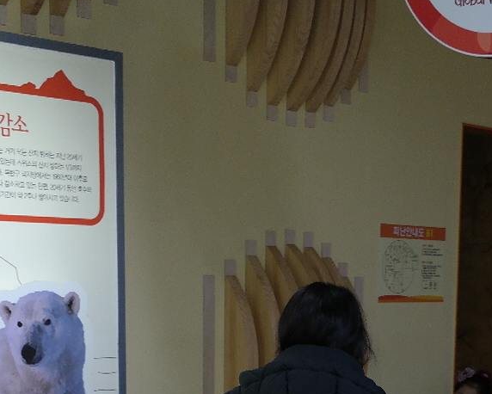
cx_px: 412
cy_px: 474
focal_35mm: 85
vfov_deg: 17.2
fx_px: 1238
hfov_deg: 22.1
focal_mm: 20
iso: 400
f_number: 3.5
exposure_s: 1/40
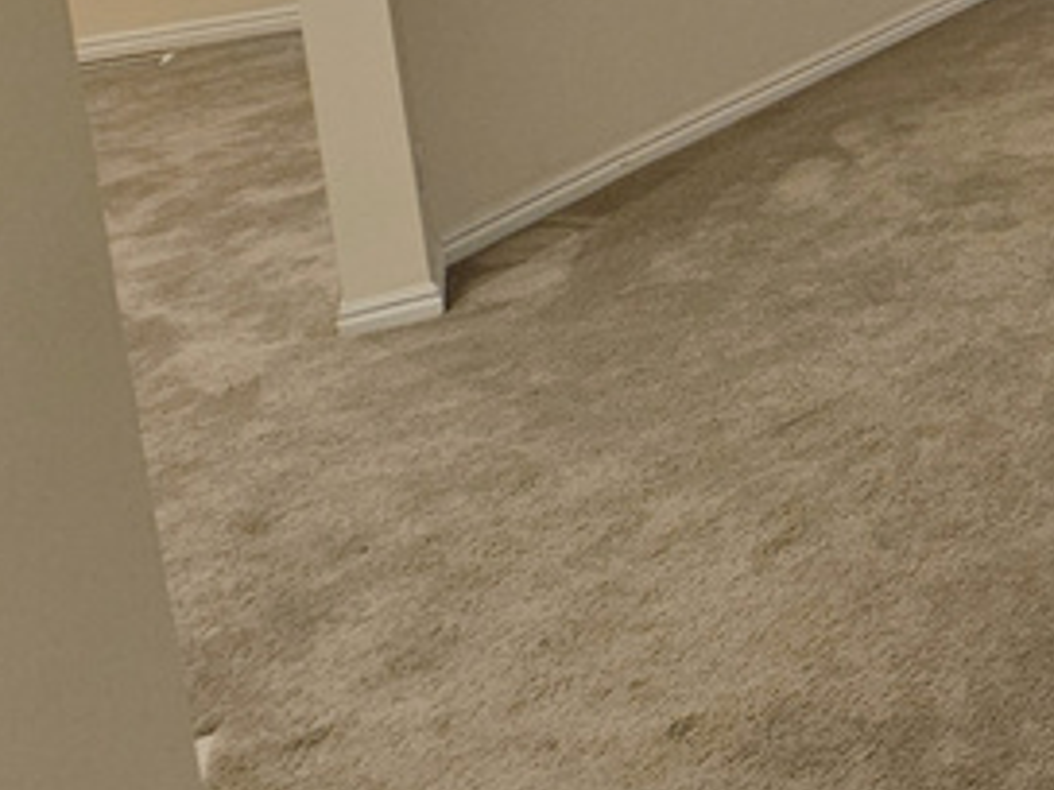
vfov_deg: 25.0
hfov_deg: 23.8
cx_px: 1802
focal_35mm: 49
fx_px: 1492
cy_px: -279
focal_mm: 2.2
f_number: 2.2
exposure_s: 1/60
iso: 250
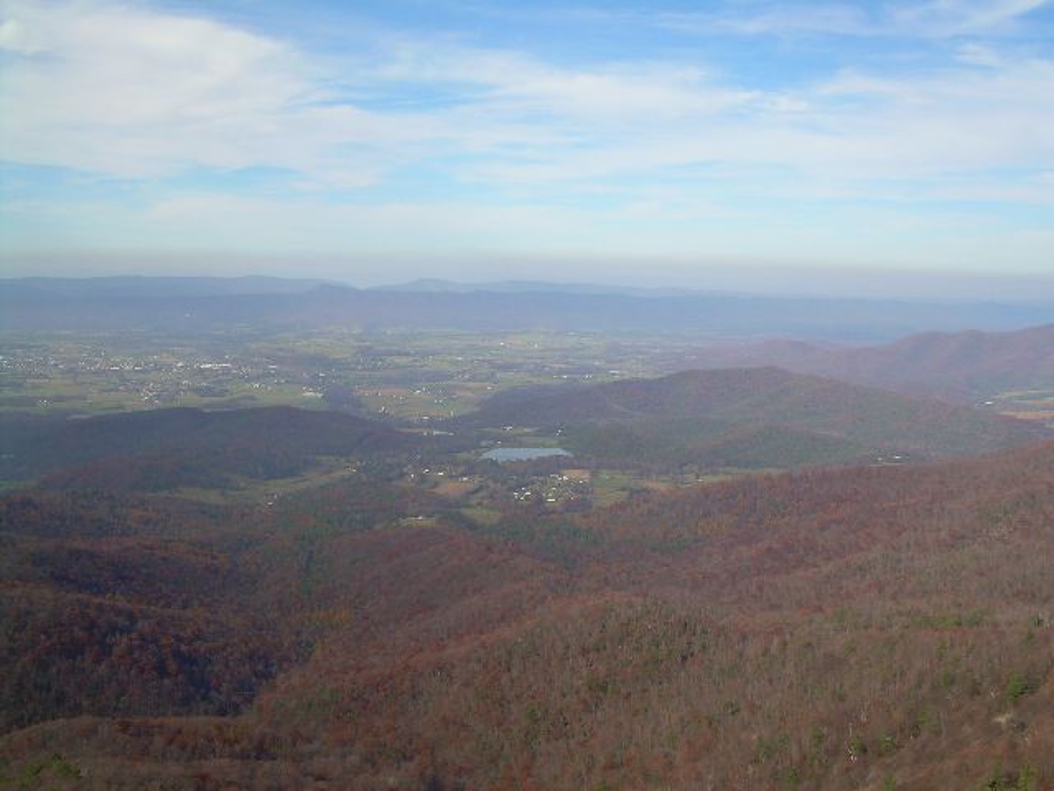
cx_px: 527
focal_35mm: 38
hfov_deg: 49.0
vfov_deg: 37.7
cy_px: 396
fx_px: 1157
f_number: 4.6
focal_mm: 6.3
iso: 50
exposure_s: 1/458
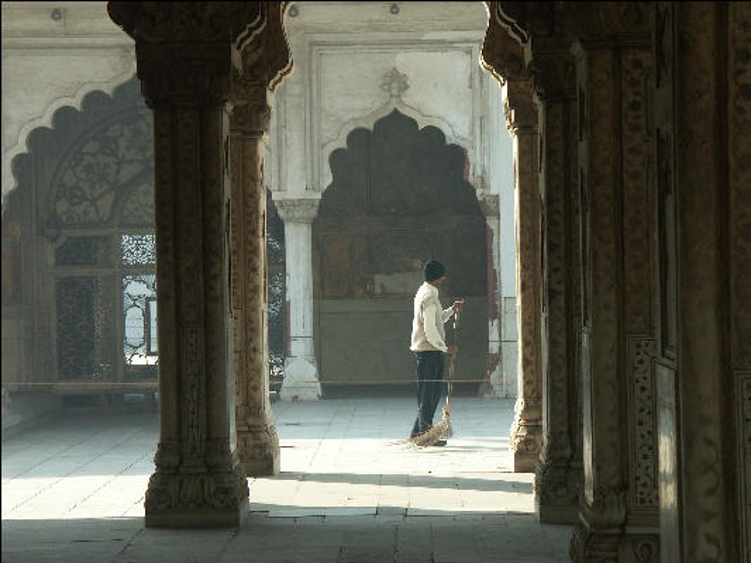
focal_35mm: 163
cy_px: 282
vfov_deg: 9.1
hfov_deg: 12.1
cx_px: 376
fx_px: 3537
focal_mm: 41.17
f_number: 4.5
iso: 100
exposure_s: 1/400
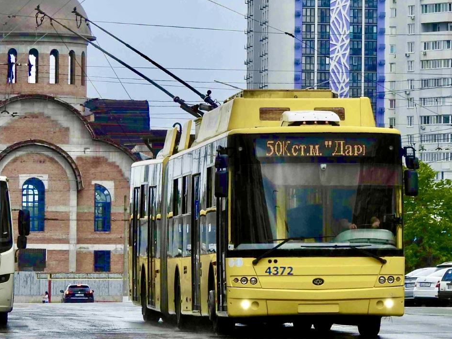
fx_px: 2441
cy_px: 127
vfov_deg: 7.9
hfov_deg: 10.6
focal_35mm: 187
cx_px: 303
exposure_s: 1/500
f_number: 4
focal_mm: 24.1
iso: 100
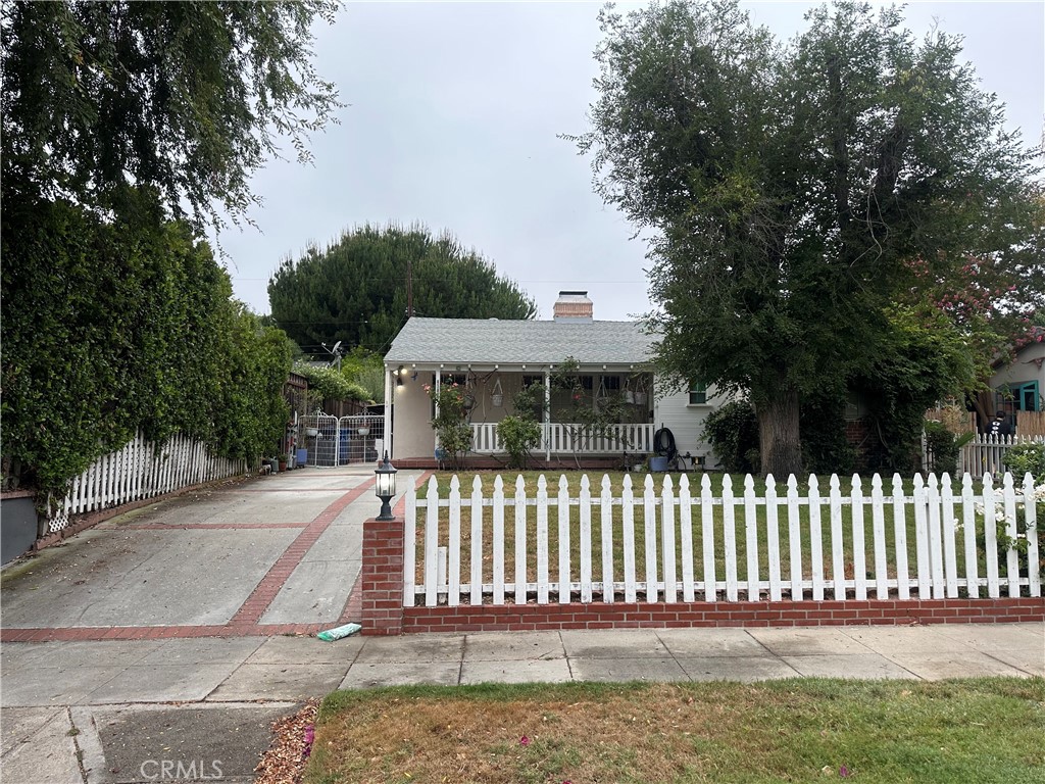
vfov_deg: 56.8
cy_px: 392
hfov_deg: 71.6
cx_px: 522
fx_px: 725
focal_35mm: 24
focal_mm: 6.86
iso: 80
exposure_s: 1/564
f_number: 1.78
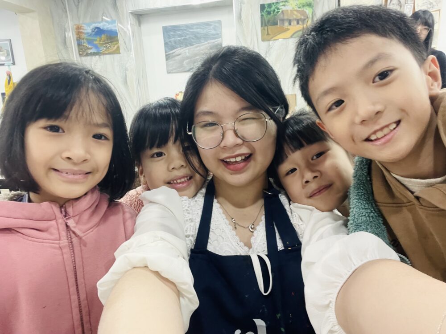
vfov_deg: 58.9
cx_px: 223
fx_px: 296
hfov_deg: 73.9
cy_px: 167
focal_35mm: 23
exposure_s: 1/50
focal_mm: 2.71
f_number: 2.2
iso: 320
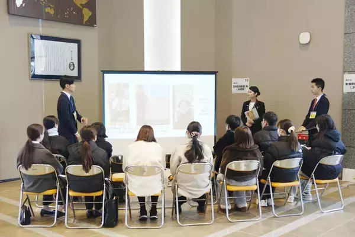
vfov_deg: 29.9
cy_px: 118
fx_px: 444
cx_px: 178
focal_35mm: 45
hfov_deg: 43.6
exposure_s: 1/60
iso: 1000
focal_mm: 45
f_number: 4
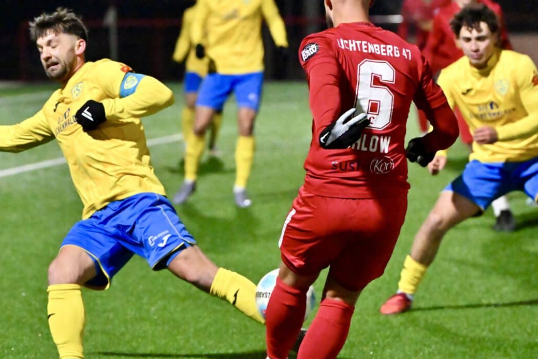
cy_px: 138
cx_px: 93
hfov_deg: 7.7
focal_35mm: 266
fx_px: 3975
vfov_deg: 5.2
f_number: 3.5
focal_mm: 135
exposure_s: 1/1250
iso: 10000
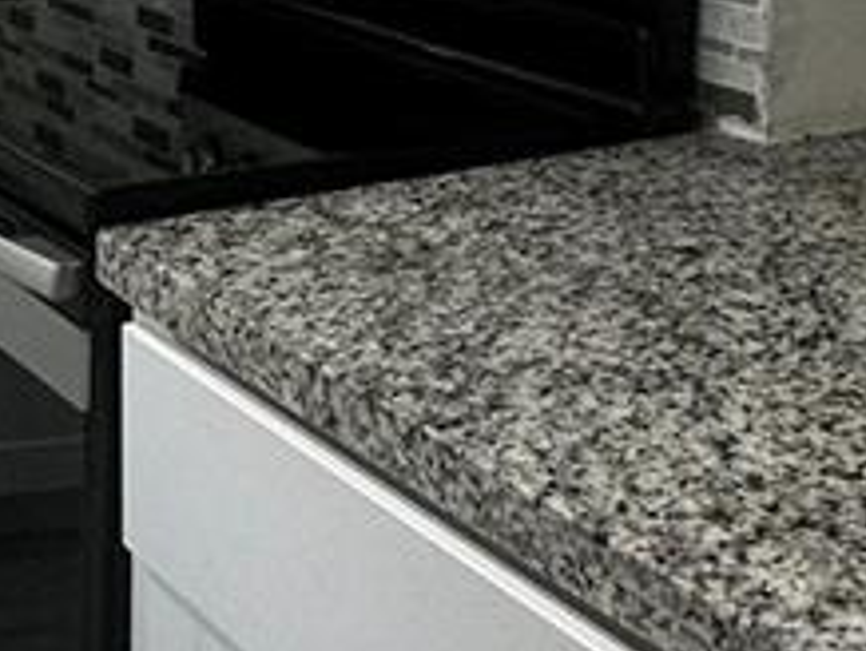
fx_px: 1928
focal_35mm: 77
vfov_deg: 17.7
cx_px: -72
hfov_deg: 23.8
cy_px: -234
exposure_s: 1/120
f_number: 2.2
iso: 160
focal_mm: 2.22
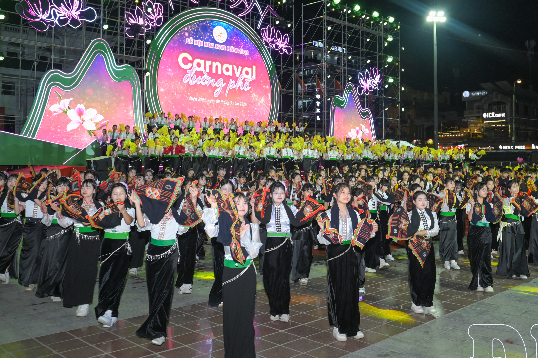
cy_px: 154
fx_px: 508
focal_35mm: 34
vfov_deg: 38.8
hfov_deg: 55.3
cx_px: 331
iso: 800
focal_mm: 24
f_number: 3.5
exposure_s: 1/160
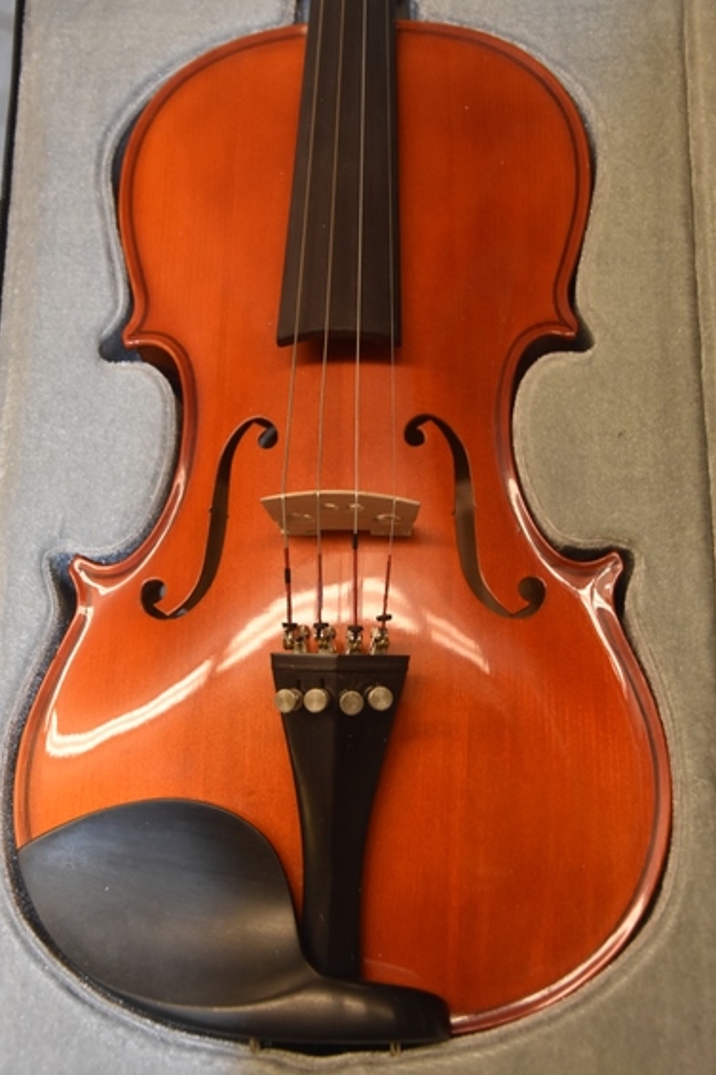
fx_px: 1194
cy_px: 536
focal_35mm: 40
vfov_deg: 48.5
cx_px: 360
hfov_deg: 33.4
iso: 1400
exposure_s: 1/60
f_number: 3.8
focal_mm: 26
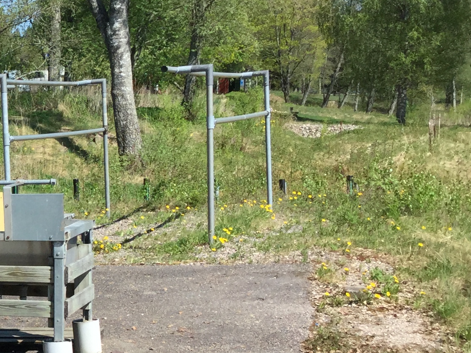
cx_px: -176
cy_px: 252
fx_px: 1238
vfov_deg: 16.2
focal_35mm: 91
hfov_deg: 19.5
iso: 25
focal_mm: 3.3
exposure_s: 1/1018
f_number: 2.4
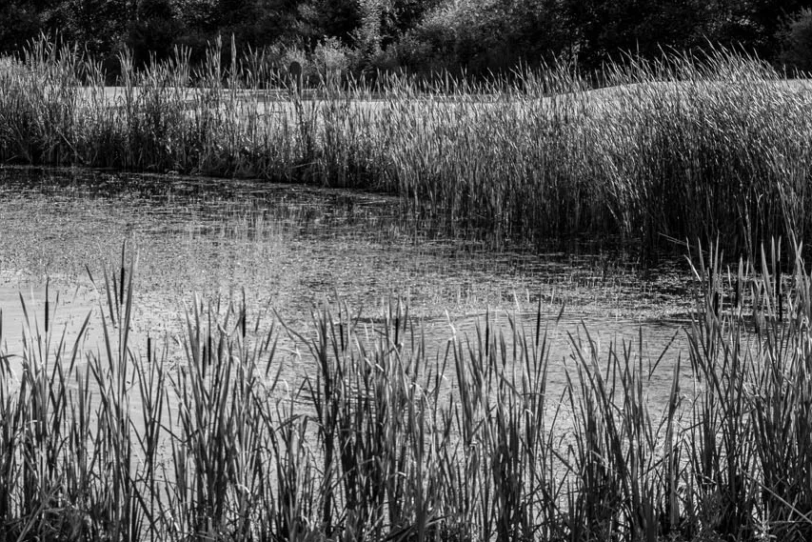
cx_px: 441
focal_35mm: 162
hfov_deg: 12.7
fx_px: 3654
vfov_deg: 8.5
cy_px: 311
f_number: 8
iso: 220
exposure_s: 1/500
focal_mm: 48
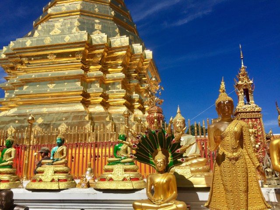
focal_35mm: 29
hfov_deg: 61.7
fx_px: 235
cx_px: 140
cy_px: 105
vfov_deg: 48.2
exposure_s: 1/4950
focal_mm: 4.15
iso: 32
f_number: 2.2
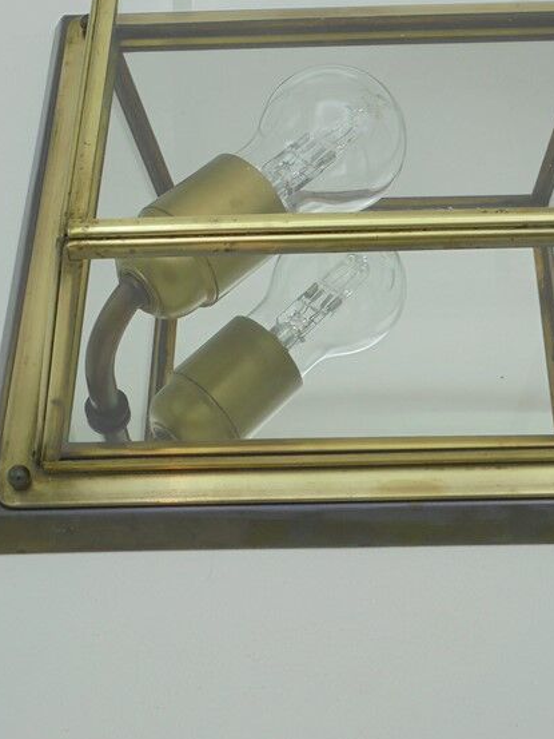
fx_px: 1493
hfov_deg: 21.0
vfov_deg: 27.5
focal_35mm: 70
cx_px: 328
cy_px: 216
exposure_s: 1/50
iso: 100
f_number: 4.5
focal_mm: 7.8
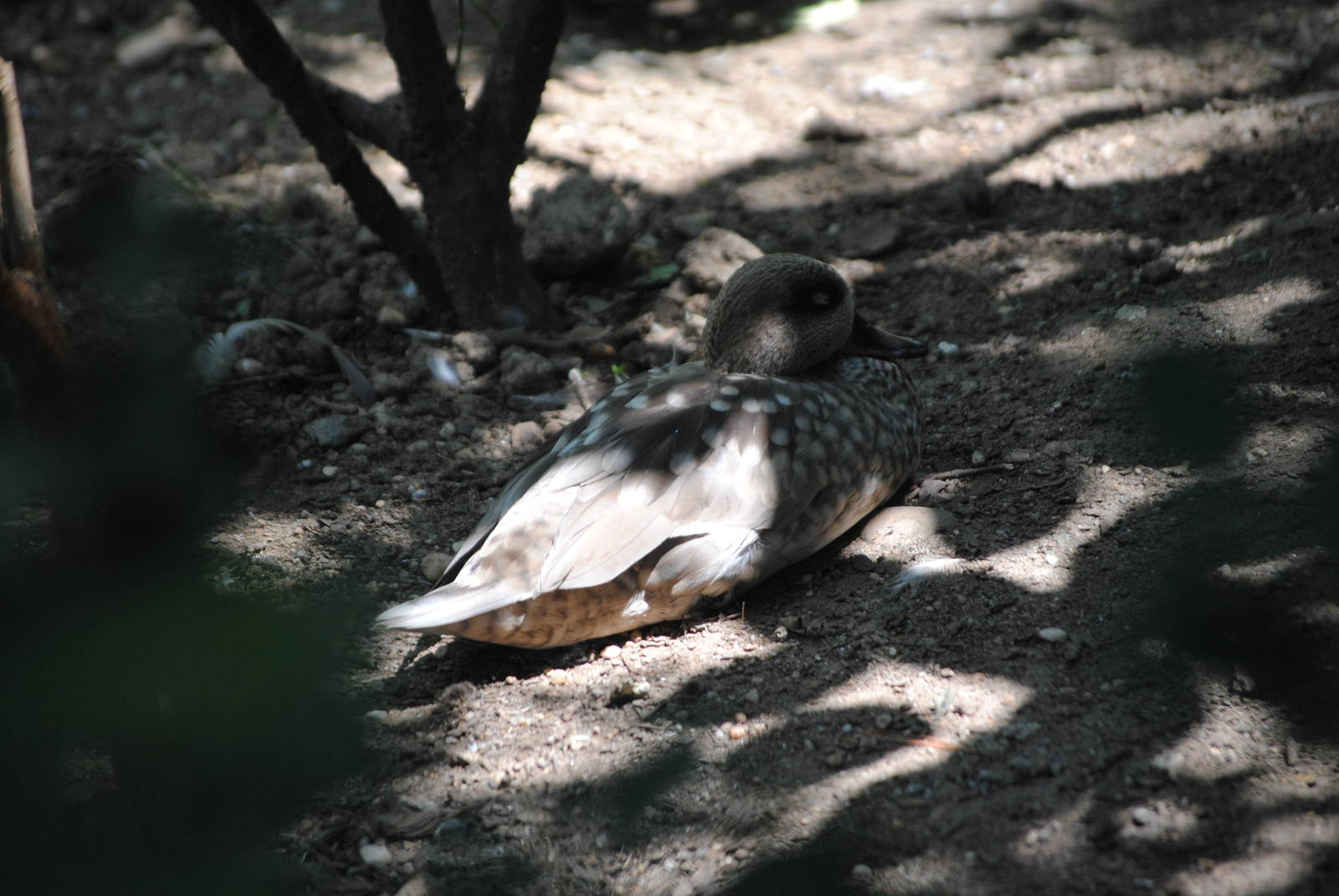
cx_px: 670
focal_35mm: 240
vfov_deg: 5.7
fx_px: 8937
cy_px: 448
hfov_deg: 8.6
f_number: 5.3
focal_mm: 160
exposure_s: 1/320
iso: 400
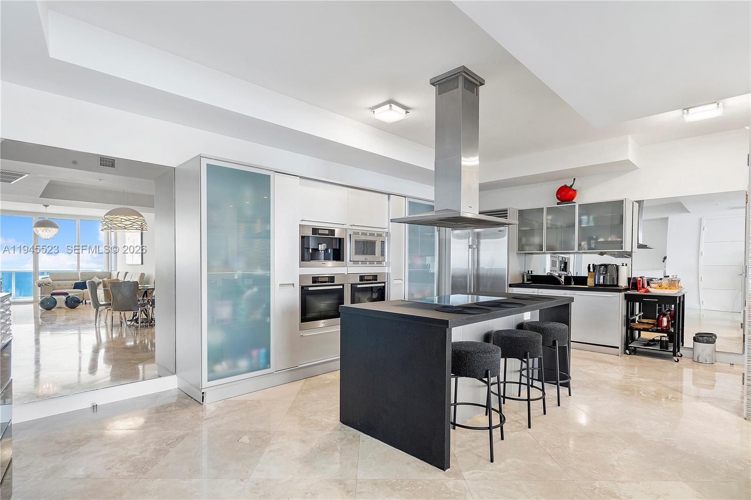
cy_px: 250
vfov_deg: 70.4
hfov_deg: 93.3
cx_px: 376
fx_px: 354
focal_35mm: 17
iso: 640
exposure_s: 1/15
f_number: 9
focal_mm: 17
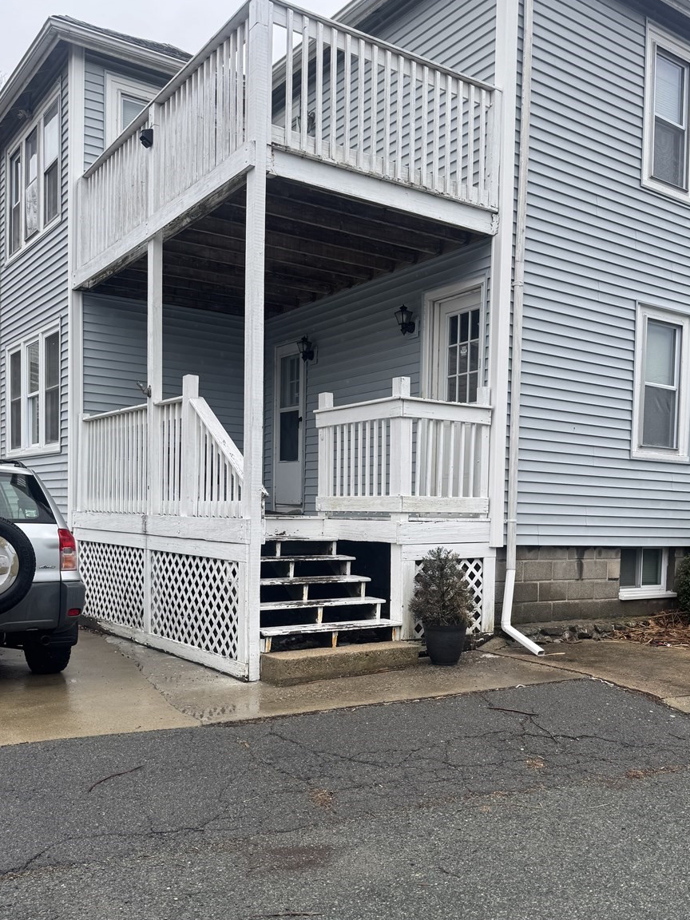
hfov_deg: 43.9
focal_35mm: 32
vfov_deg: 56.3
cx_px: 415
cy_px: 563
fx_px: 850
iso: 80
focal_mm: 6.76
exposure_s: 1/900
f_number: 1.78
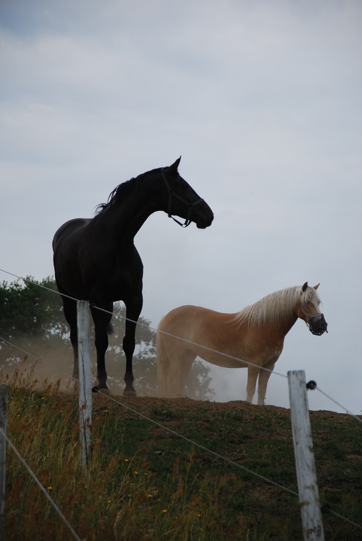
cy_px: 270
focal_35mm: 158
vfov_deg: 13.0
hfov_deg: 8.7
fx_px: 2368
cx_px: 181
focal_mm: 105
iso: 200
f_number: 5.6
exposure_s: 1/800
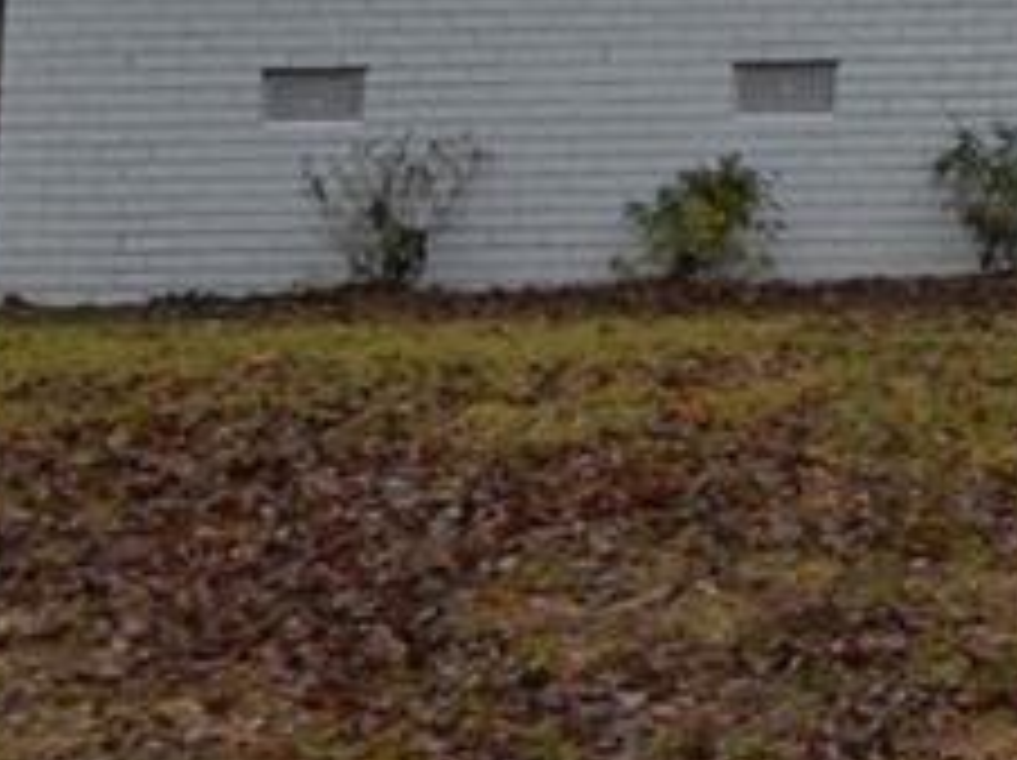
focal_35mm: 170
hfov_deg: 10.9
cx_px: 1804
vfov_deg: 8.4
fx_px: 4989
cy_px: -634
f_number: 5.6
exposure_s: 1/125
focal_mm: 26
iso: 400
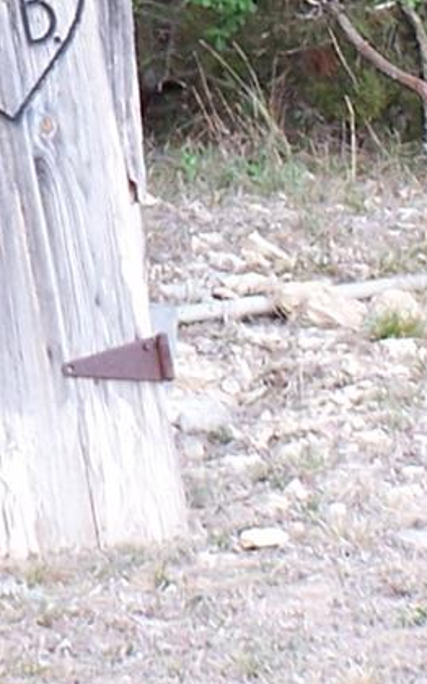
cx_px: -497
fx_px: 6794
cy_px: -446
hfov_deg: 3.6
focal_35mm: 365
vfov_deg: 5.7
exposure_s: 1/60
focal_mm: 15.6
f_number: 3.2
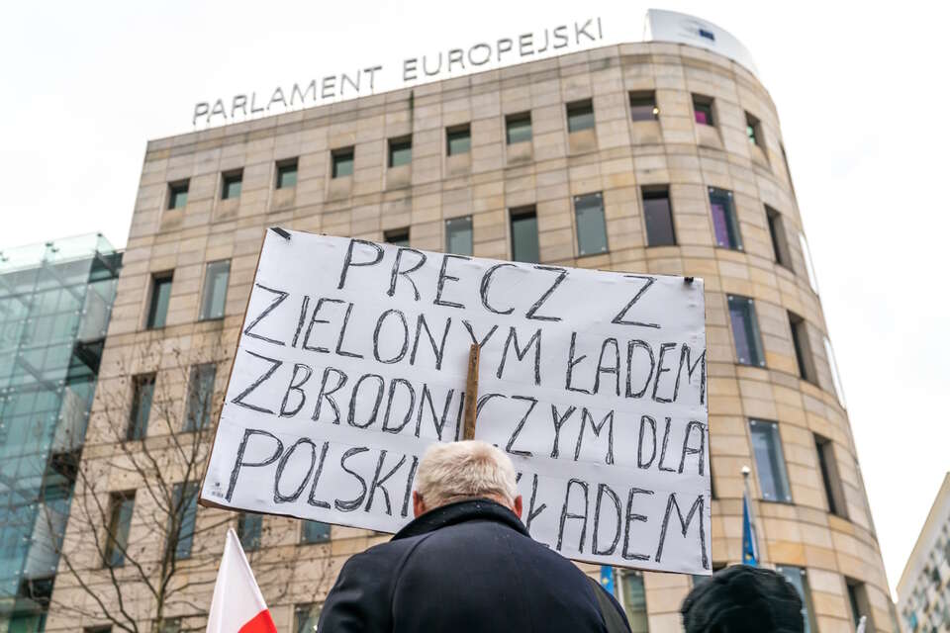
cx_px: 475
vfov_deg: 33.4
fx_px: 1055
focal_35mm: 40
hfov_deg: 48.5
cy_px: 316
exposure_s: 1/60
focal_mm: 40
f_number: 4
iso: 200
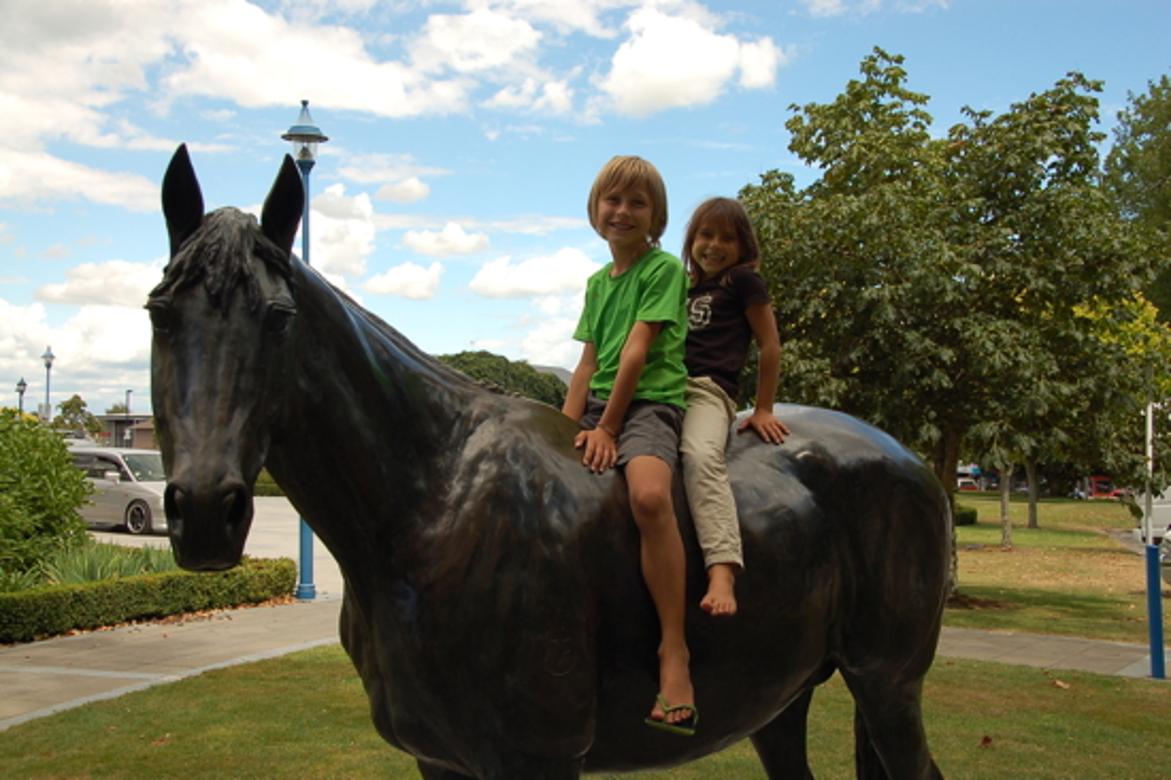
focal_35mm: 42
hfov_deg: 46.4
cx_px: 586
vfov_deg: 31.9
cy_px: 390
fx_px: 1365
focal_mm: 28
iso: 200
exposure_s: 1/250
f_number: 8
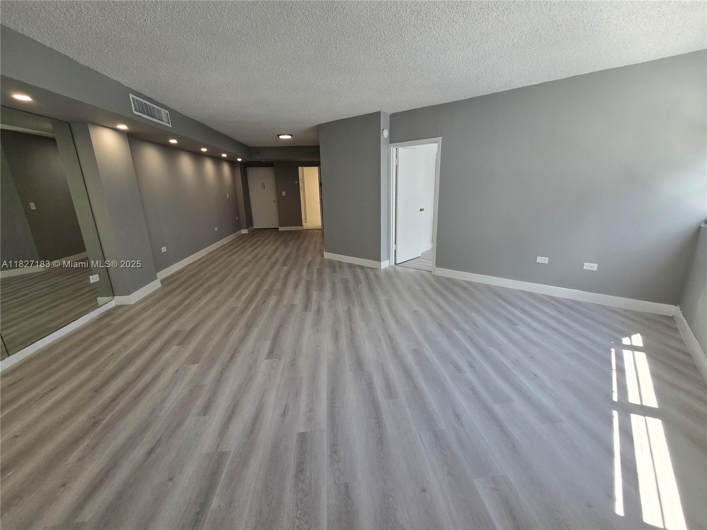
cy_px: 265
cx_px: 354
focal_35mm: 13
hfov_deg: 106.2
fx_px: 266
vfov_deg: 89.9
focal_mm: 2.2
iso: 50
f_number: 2.2
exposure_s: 1/120
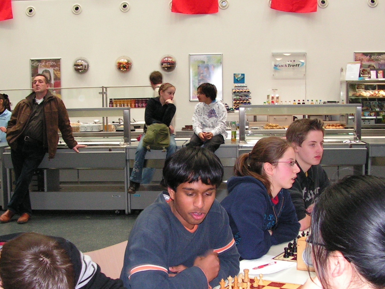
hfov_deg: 34.9
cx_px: 175
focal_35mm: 55
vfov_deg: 26.5
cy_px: 170
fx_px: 612
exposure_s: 1/40
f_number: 3.2
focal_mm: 6
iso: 200
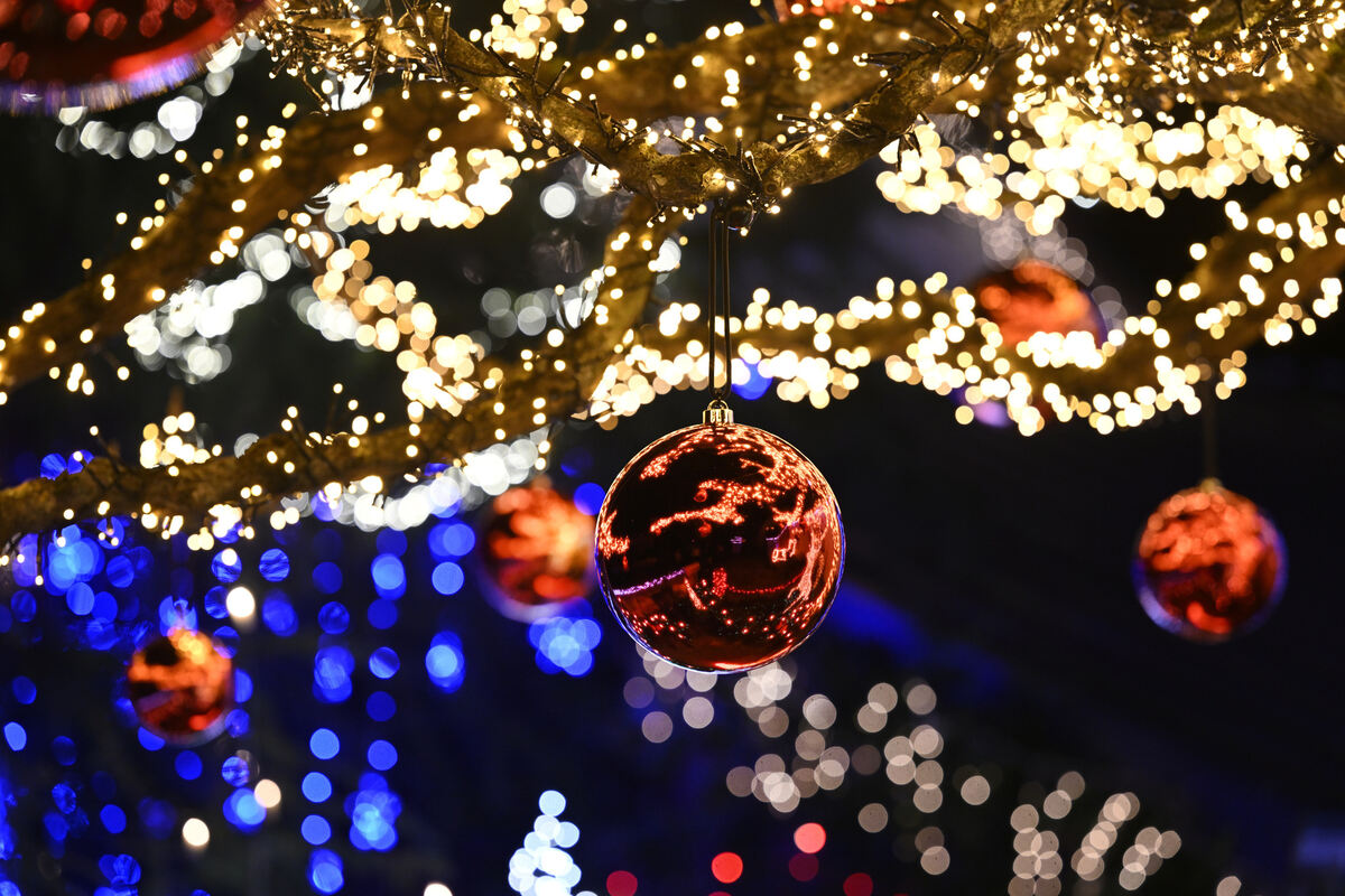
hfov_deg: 21.0
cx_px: 672
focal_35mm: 97
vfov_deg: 14.1
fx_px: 3624
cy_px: 448
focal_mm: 97
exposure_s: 1/100
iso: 2000
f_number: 3.2
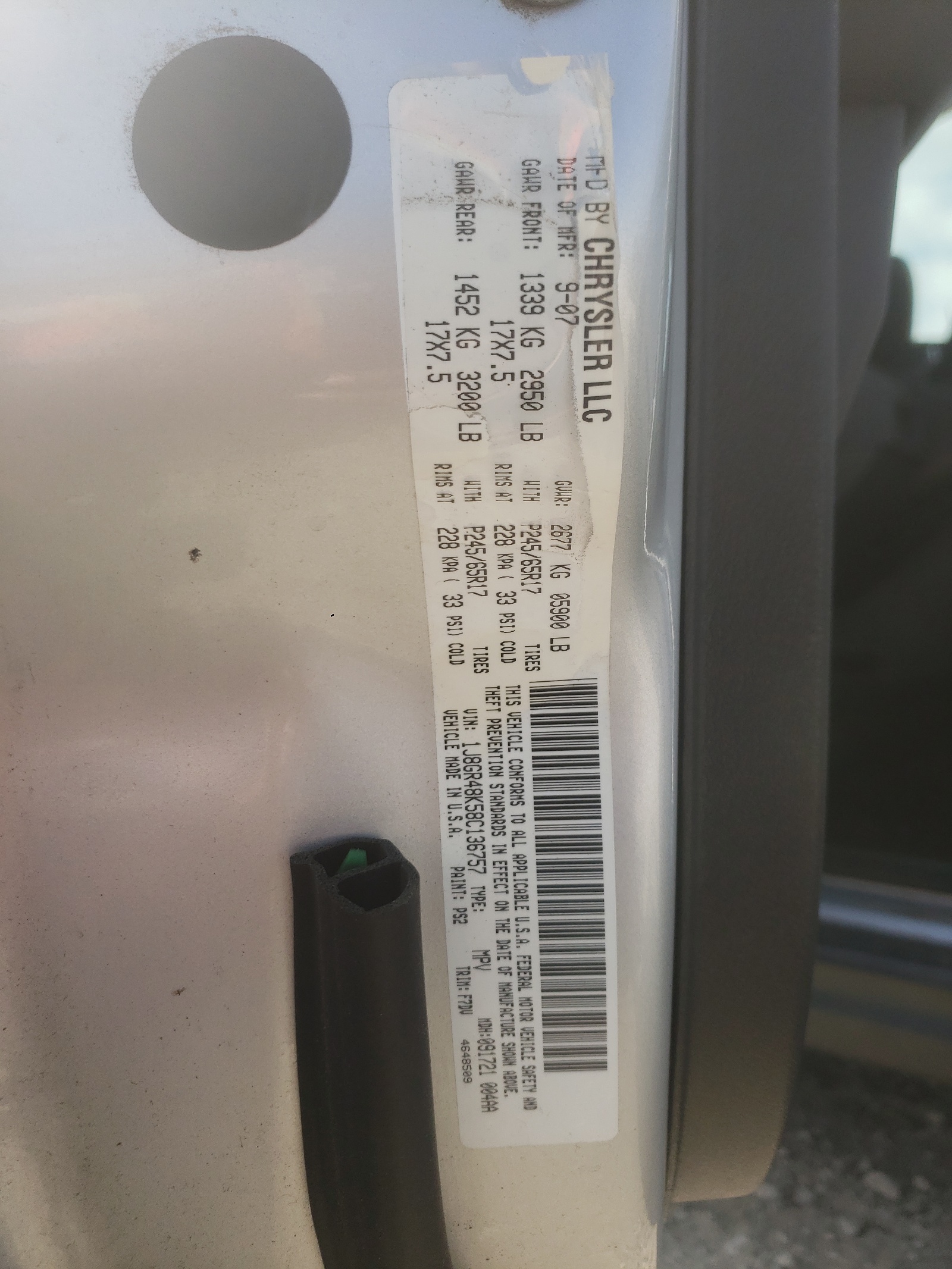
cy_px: 634
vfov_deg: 67.3
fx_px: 953
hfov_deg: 53.1
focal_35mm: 26
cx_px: 476
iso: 50
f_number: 1.5
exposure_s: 1/1667
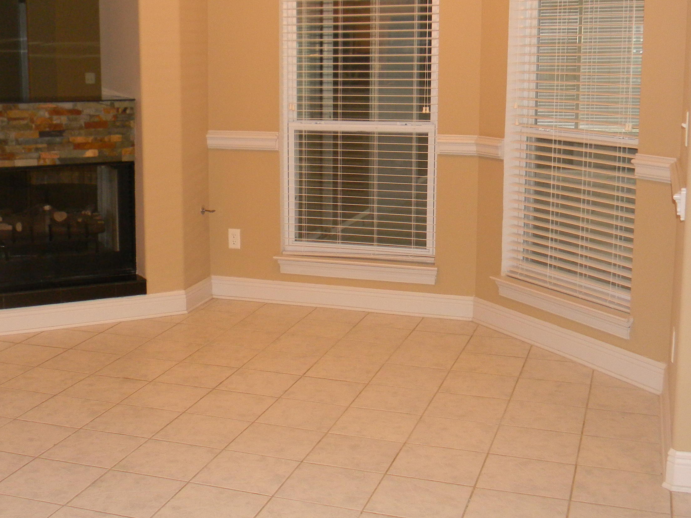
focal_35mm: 49
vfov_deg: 29.6
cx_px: 234
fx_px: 978
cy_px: 202
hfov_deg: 38.5
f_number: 3.7
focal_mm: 6.4
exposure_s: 1/30
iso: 275
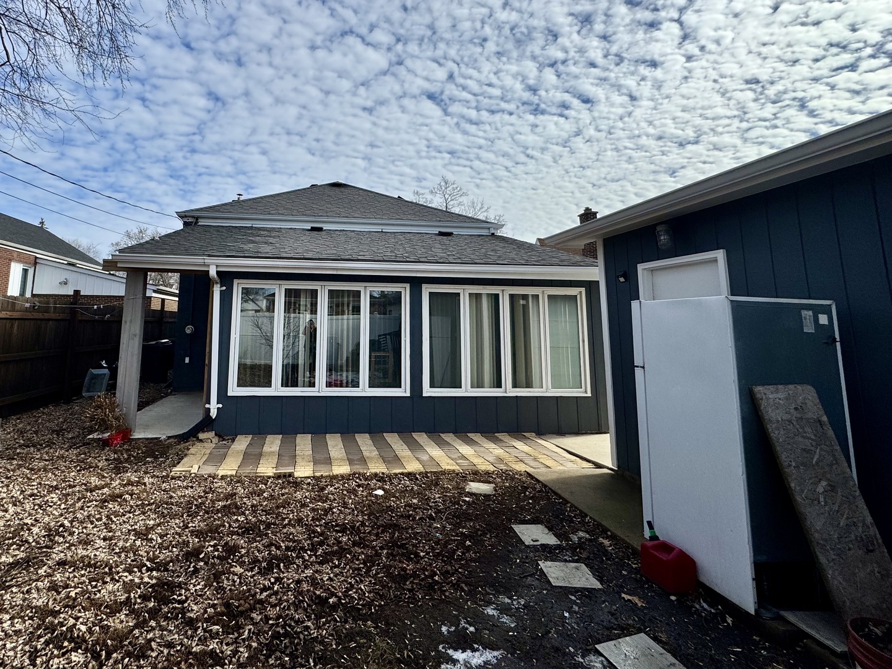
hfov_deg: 102.1
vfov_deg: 85.7
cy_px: 334
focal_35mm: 14
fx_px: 361
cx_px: 446
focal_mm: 2.22
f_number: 2.2
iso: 50
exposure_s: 1/3247
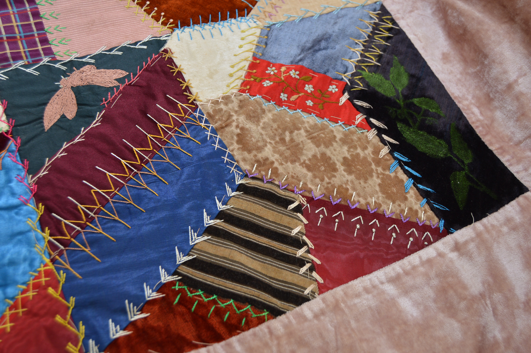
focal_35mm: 42
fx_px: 619
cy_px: 176
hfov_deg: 46.4
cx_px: 266
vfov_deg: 31.8
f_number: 5
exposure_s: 1/125
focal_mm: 28
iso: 200
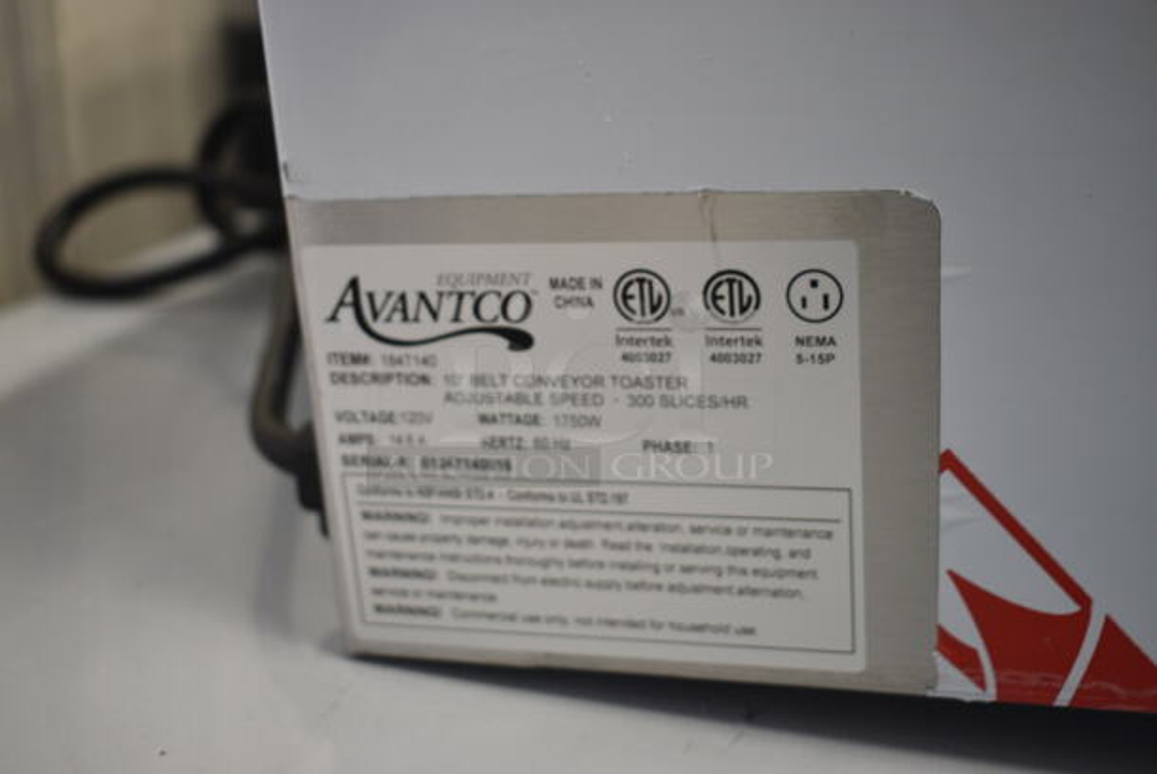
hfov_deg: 41.1
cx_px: 578
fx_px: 1544
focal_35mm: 48
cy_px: 387
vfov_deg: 28.1
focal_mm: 32
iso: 720
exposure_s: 1/50
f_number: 4.5
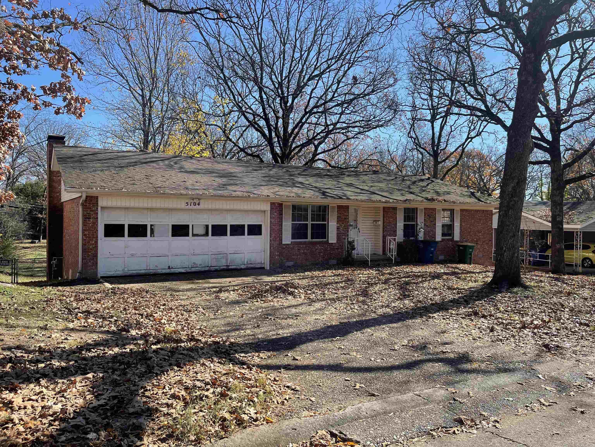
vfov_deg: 54.9
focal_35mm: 25
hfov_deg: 69.4
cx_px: 298
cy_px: 224
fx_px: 430
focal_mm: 5.1
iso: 32
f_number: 1.6
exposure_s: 1/1642
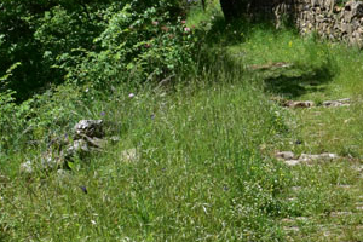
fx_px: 1008
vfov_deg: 13.7
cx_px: 384
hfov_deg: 19.7
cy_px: 126
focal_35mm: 100
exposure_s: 1/250
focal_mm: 20
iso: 400
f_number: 16
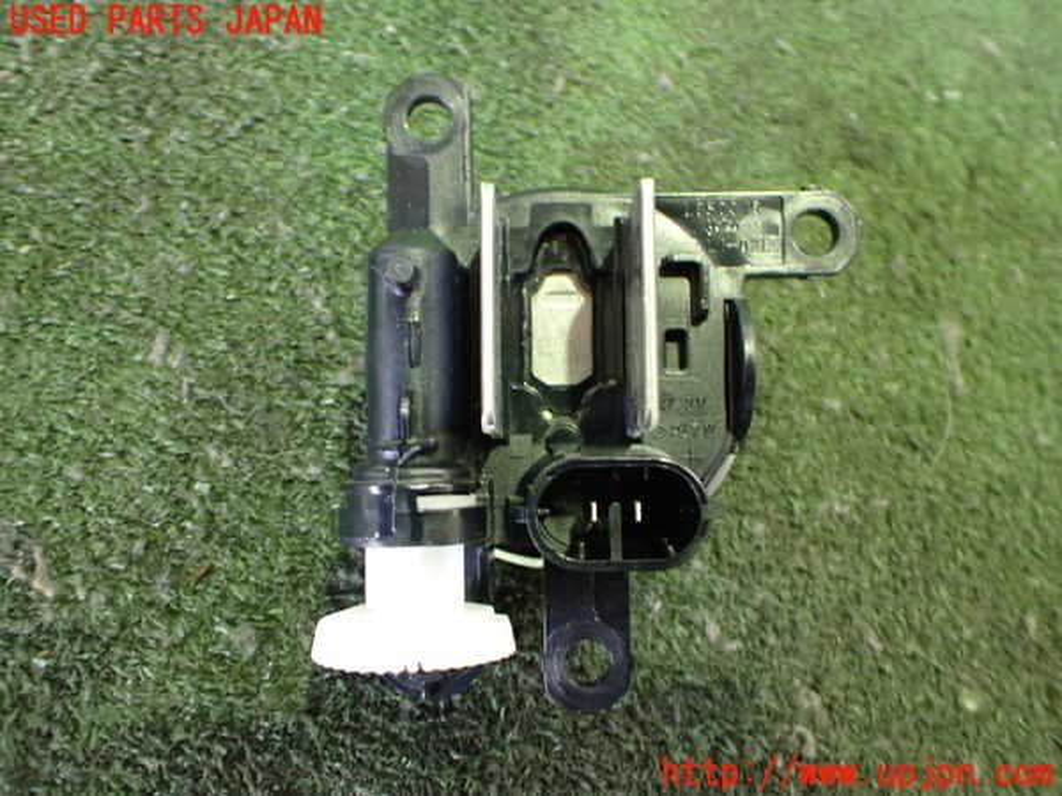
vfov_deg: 46.8
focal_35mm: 30
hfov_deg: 60.0
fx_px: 920
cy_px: 398
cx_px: 531
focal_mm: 5.4
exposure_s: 1/30
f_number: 2.3
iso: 800
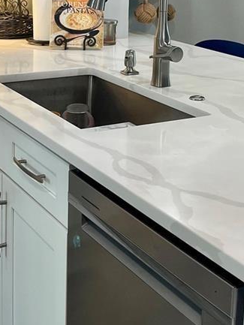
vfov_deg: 26.3
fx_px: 676
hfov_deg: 20.4
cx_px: 126
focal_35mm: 72
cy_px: 46
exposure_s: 1/120
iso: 125
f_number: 1.6
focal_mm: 5.1
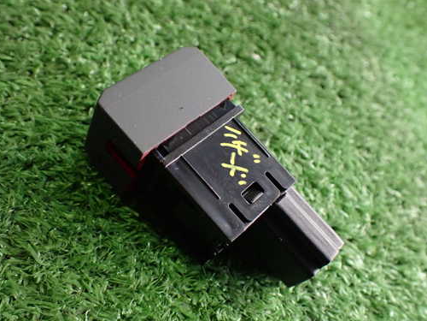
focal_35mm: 36
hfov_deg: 51.3
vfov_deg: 39.7
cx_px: 196
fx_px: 444
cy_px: 164
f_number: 2.3
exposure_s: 1/100
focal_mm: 5.4
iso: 800
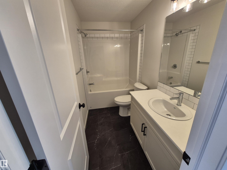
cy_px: 85
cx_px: 114
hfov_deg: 106.2
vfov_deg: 89.9
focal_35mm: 13
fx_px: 85
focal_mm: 1.74
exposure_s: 1/60
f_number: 2.2
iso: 50
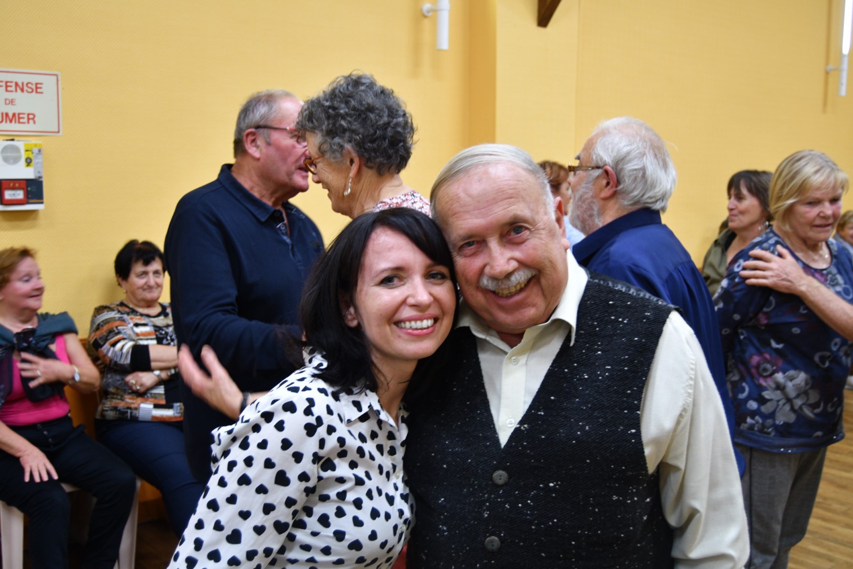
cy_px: 284
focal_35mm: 39
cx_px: 426
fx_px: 924
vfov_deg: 34.2
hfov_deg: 49.5
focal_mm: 26
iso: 800
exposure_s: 1/40
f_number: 4
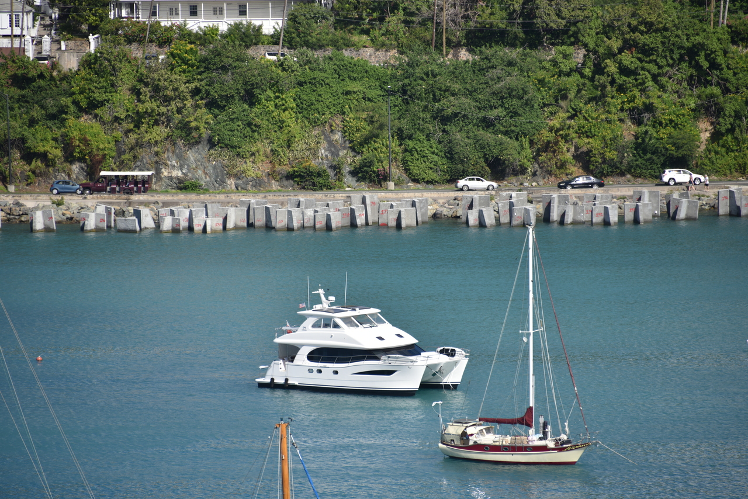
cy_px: 250
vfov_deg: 4.6
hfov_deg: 6.9
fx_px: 6234
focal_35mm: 300
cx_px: 374
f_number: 7.1
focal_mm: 300
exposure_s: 1/640
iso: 100
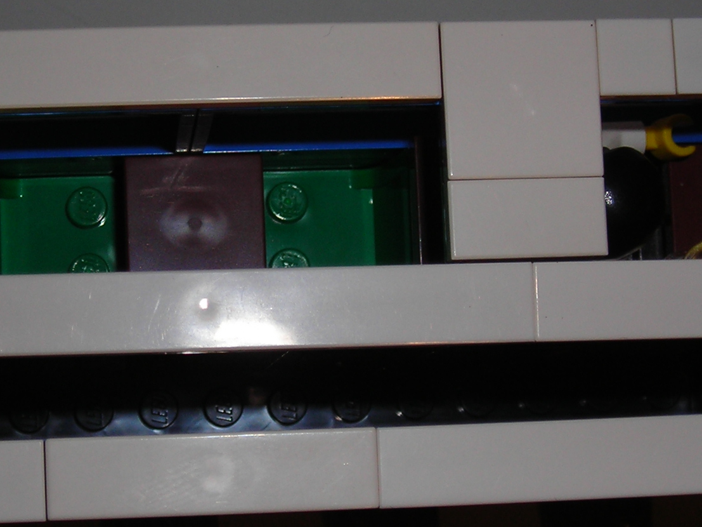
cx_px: 226
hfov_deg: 21.9
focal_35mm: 89
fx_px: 1805
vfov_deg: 16.6
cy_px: 319
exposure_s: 1/60.1
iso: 50
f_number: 6.4
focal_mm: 6.3
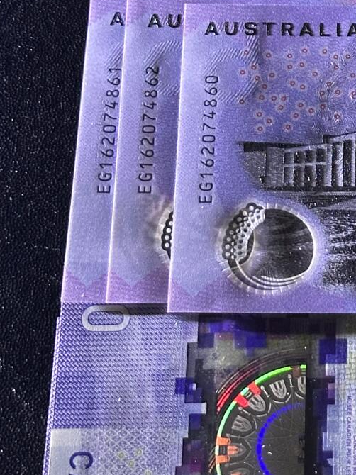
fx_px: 1770
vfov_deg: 15.3
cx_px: 473
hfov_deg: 11.2
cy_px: 152
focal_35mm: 129
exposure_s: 1/33
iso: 320
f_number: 1.78
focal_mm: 6.86
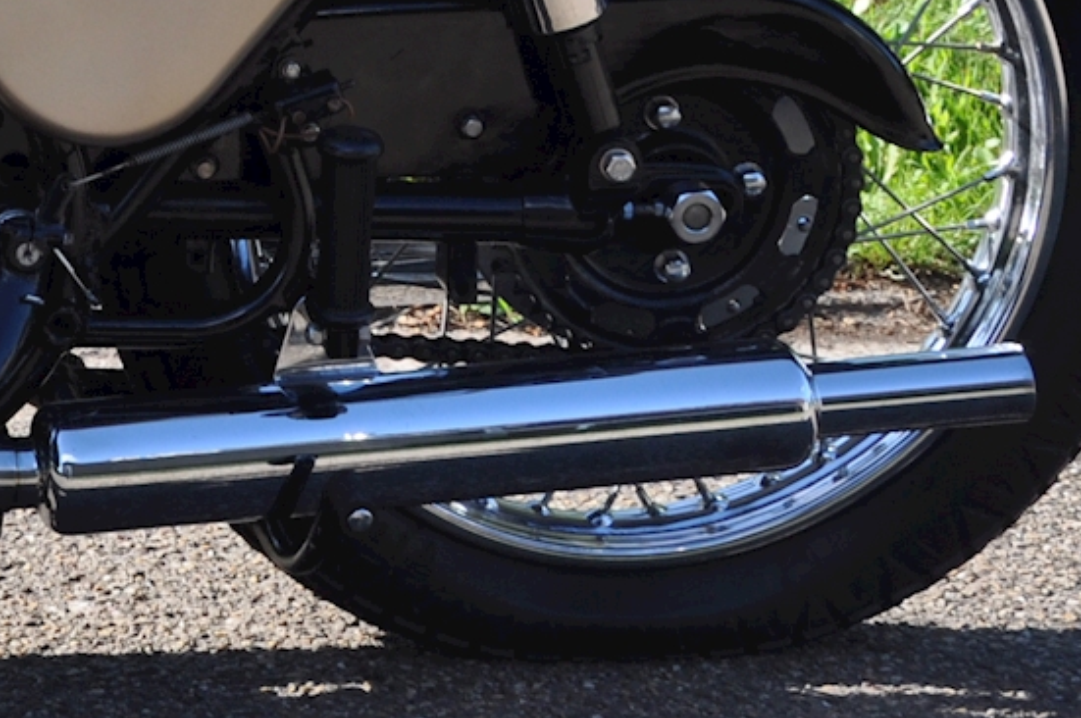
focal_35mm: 136
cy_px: -282
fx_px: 4079
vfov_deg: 9.8
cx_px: -553
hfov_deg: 14.1
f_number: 10
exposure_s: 1/100
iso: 200
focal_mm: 26
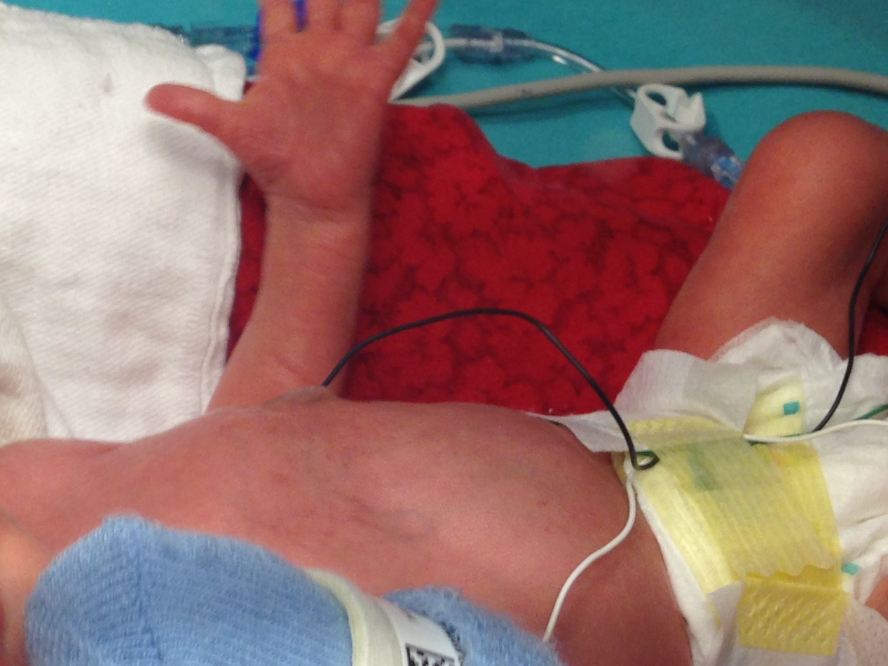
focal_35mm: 85
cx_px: 372
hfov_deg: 23.0
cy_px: 599
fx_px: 2180
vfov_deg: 17.1
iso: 64
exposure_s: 1/30
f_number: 2.4
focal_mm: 4.12
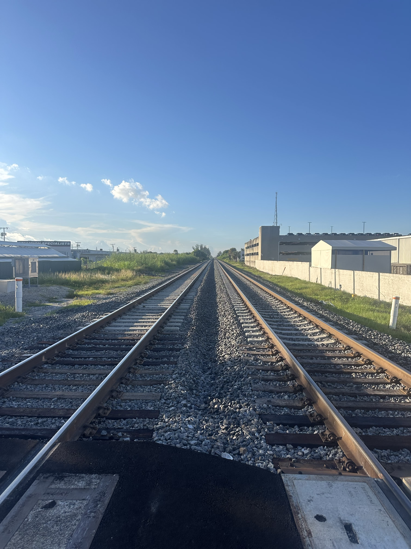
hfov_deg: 56.8
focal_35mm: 24
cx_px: 206
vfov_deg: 71.6
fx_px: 380
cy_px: 274
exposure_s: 1/3597
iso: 80
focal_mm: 6.86
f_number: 1.78
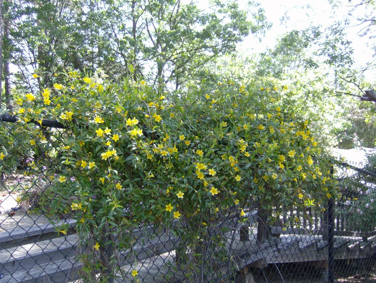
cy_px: 142
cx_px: 188
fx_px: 391
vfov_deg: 39.7
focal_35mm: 36
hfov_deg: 51.3
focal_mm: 6
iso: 100
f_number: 2.8
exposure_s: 1/130
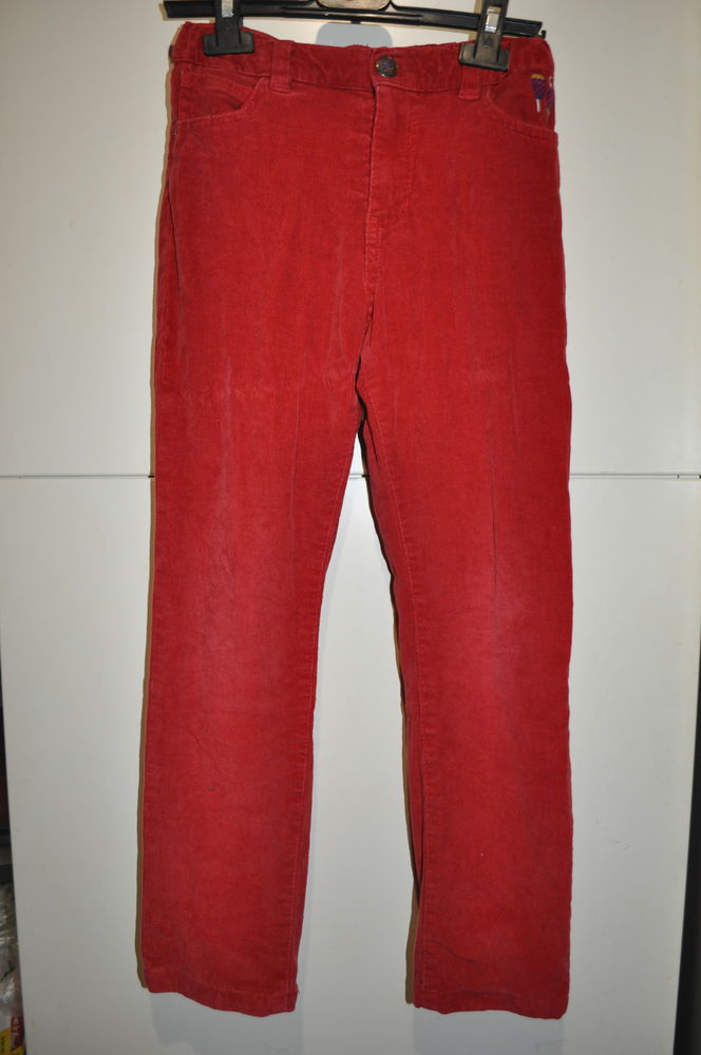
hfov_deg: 47.8
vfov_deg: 67.4
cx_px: 350
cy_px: 528
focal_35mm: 27
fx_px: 791
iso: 800
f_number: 3.5
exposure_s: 1/60
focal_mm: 18
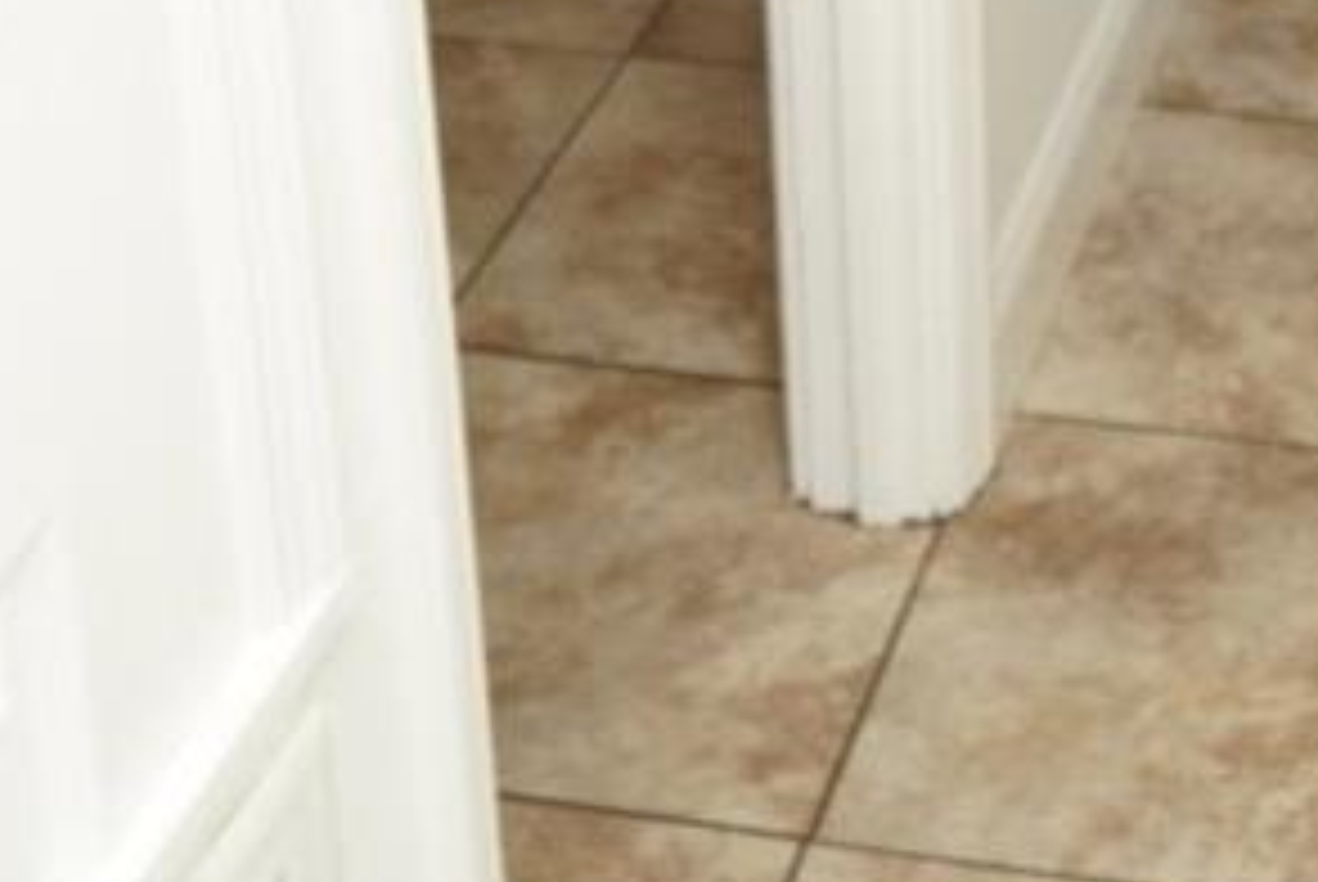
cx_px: 1314
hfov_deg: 23.7
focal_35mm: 82
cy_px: -677
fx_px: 3005
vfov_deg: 14.7
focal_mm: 10
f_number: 4
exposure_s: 1/60
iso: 125
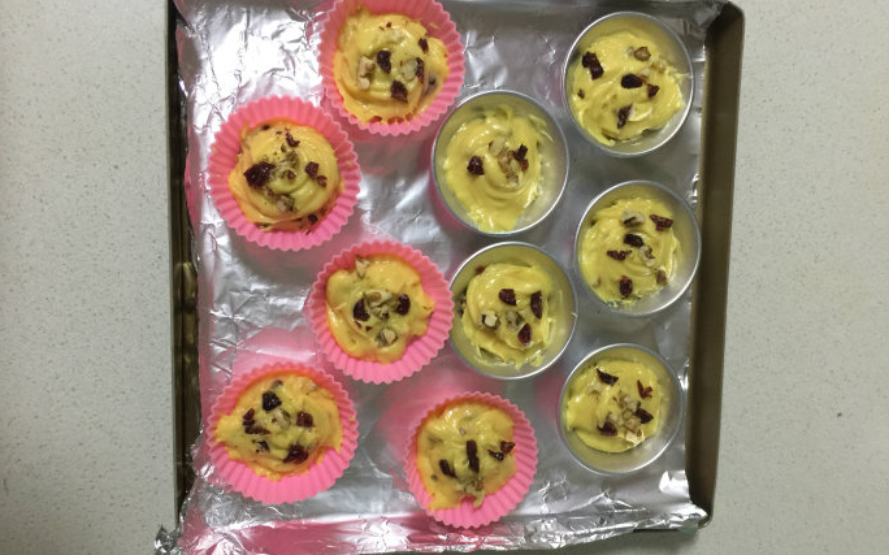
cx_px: 444
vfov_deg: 40.5
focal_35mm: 31
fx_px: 751
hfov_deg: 61.3
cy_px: 296
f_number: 2.2
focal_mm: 4.15
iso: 100
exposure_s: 1/10
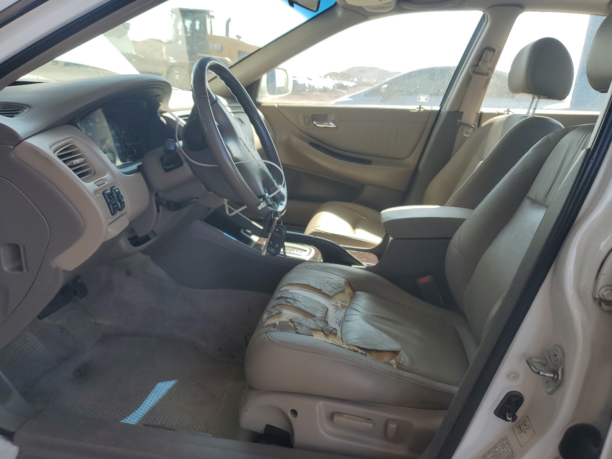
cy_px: 230
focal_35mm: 26
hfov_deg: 67.3
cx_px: 306
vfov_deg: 53.1
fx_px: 460
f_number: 1.5
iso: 50
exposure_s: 1/667
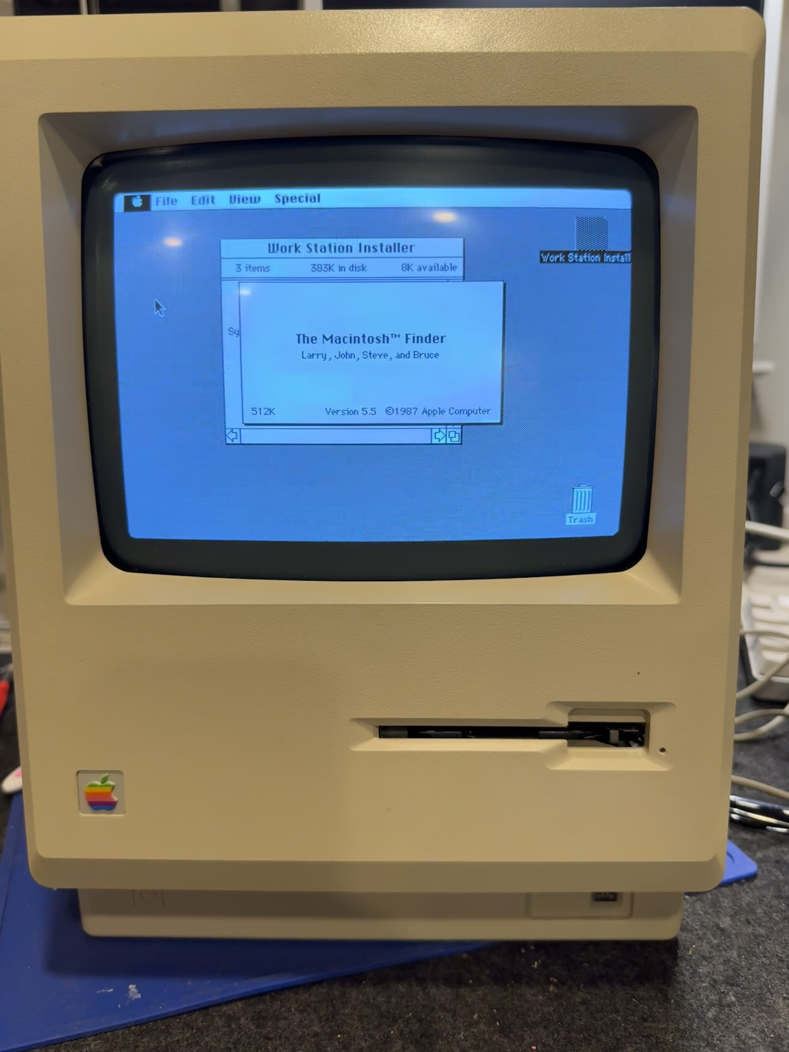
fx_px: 729
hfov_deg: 56.8
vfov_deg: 71.6
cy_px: 526
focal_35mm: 24
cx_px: 394
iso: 200
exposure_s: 1/105
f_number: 1.78
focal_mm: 6.76
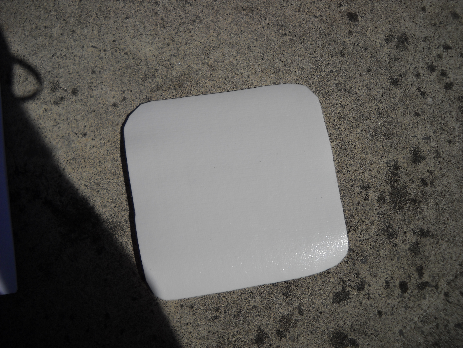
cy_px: 174
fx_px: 548
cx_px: 232
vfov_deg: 35.1
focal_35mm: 41
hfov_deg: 45.8
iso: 64
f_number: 5.5
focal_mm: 6.72
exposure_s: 1/1353
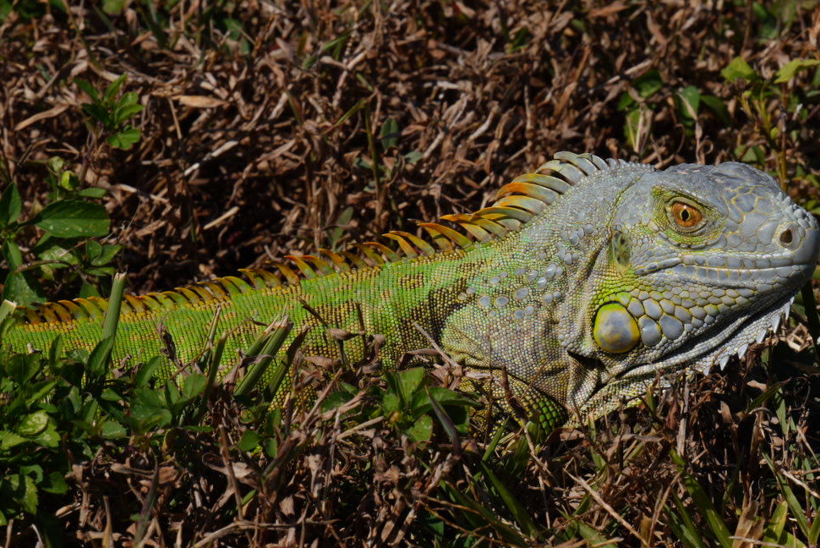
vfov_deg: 6.1
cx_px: 603
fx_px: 5128
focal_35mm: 225
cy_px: 269
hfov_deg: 9.1
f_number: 11
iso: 100
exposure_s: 1/320
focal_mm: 90
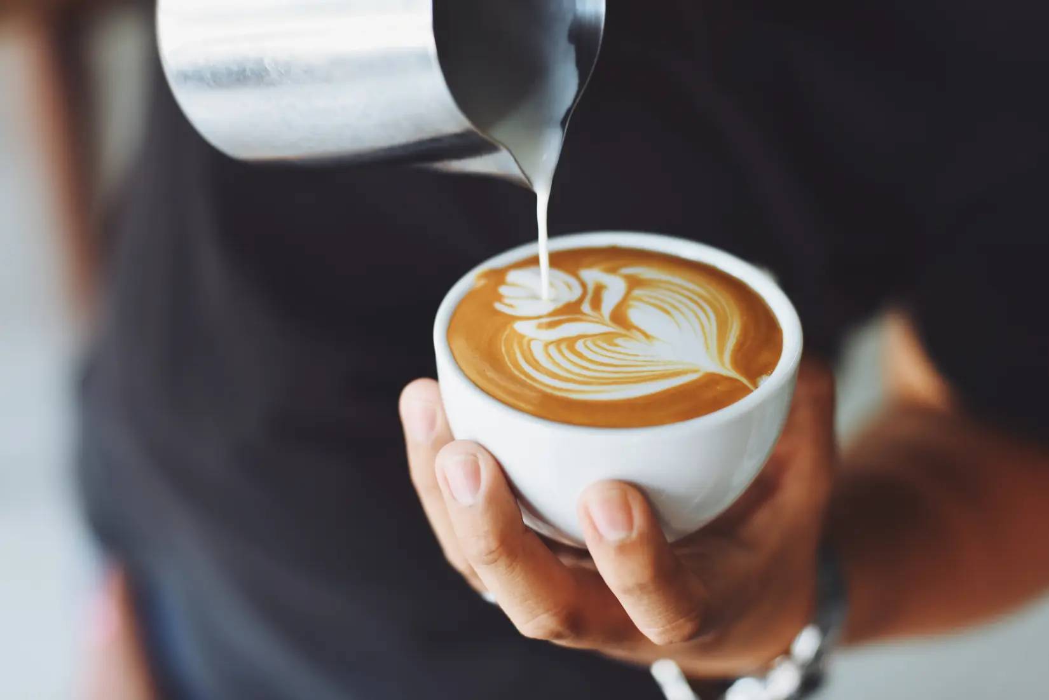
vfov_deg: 27.0
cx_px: 524
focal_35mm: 50
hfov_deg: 39.6
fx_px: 1457
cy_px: 350
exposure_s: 1/125
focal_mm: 50
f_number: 2.8
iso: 250
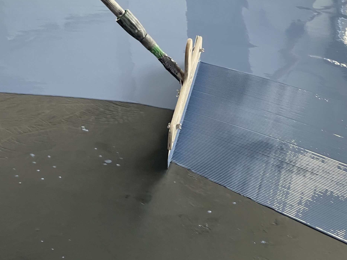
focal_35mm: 88
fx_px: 882
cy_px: 133
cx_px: 187
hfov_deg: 22.3
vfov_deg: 16.8
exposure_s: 1/99
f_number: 2.2
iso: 200
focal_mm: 7.5
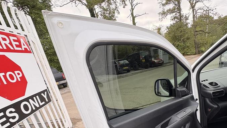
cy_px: 101
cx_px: 140
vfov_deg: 52.6
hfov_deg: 85.2
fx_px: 120
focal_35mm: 20
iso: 100
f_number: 2.2
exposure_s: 1/106
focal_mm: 2.22
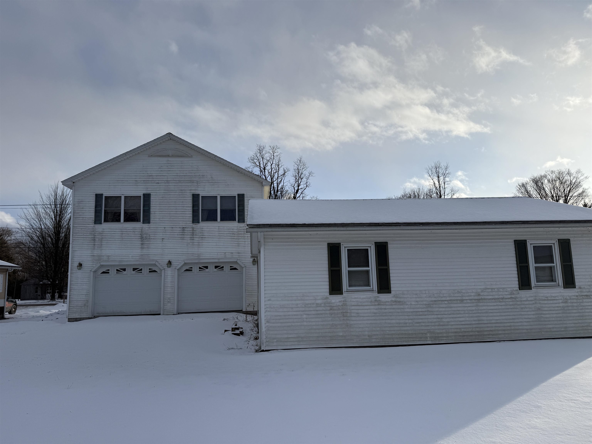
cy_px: 222
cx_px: 296
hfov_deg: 71.6
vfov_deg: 56.8
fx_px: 410
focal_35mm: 24
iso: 80
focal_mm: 6.76
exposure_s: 1/6173
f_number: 1.78
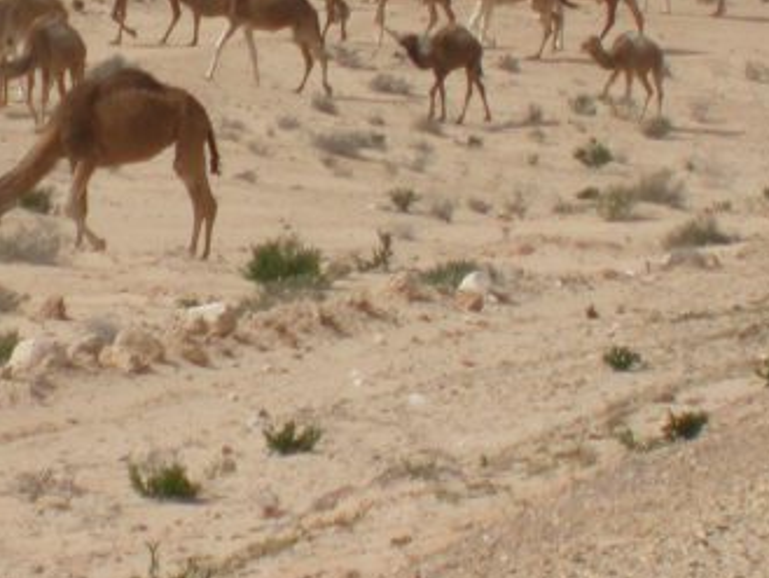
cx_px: 147
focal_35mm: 374
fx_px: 8312
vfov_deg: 4.0
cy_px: -16
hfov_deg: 5.3
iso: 100
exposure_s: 1/313
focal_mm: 31.9
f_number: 6.5
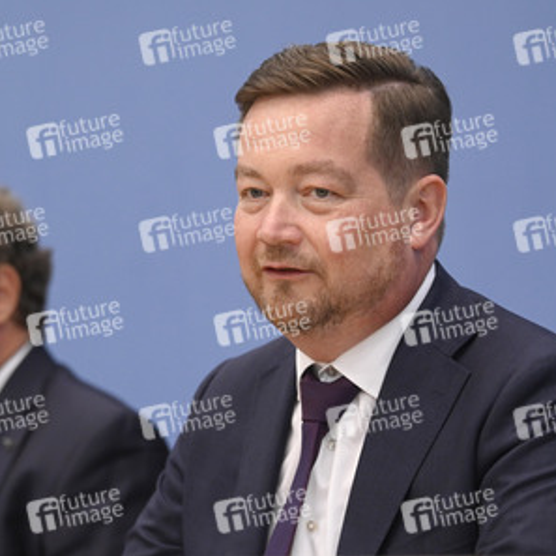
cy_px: 277
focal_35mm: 187
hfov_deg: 9.4
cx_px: 212
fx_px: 3398
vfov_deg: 9.4
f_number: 3.5
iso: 3200
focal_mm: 145
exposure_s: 1/1250
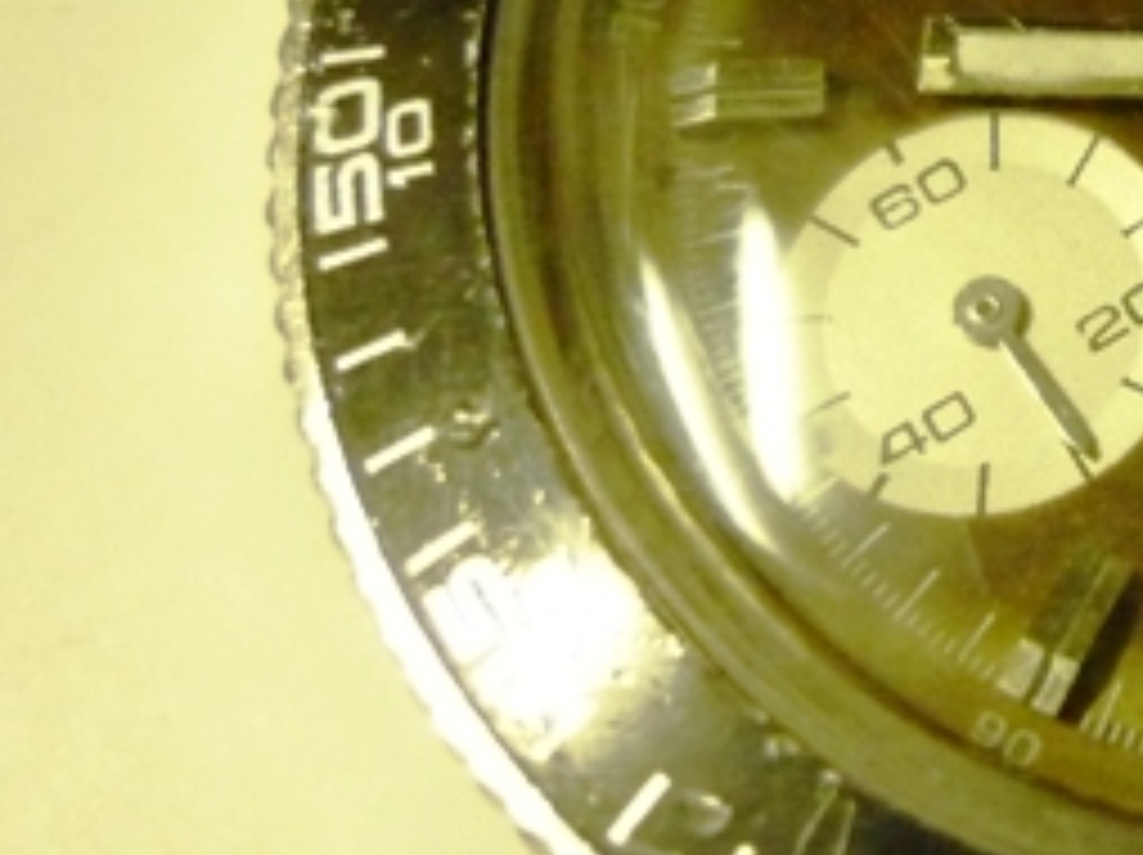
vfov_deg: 15.4
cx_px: 1408
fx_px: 3134
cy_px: 137
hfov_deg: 19.4
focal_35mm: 95
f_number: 2.8
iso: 800
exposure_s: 1/60
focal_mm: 5.5
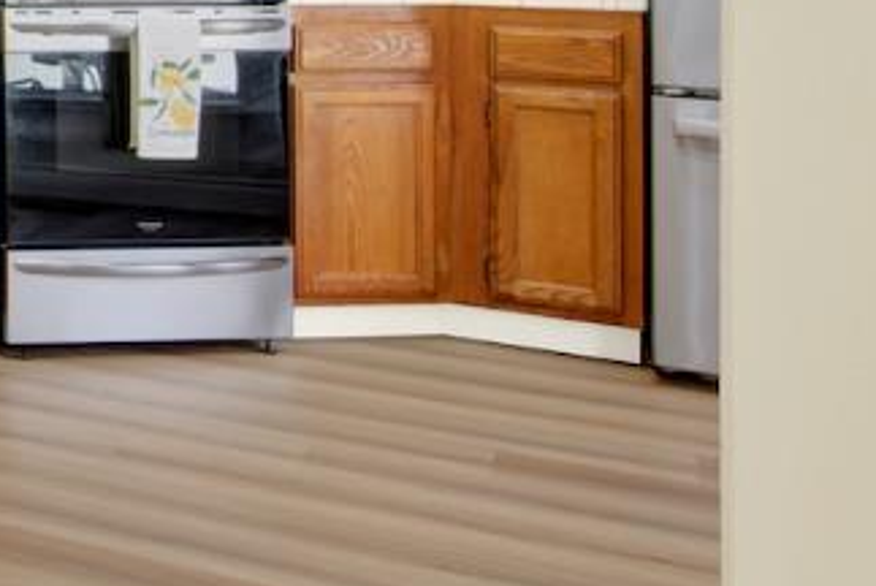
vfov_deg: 19.8
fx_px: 1583
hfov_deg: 19.2
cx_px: -852
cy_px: -106
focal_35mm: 65
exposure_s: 1/4
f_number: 14
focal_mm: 14
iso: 100
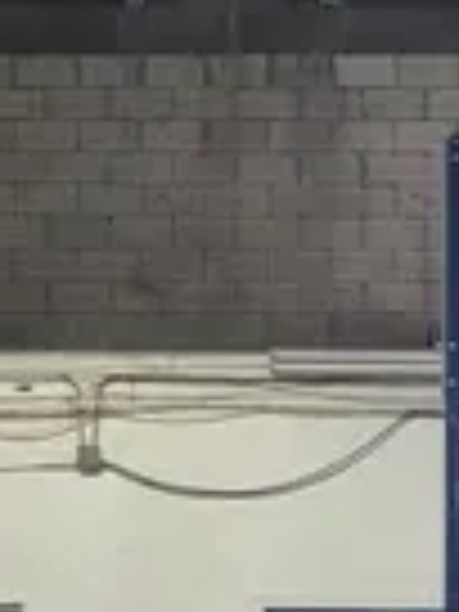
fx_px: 1803
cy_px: 655
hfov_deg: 14.5
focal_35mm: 102
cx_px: 315
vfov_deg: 18.6
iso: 40
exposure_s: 1/60
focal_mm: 5.4
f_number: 1.8
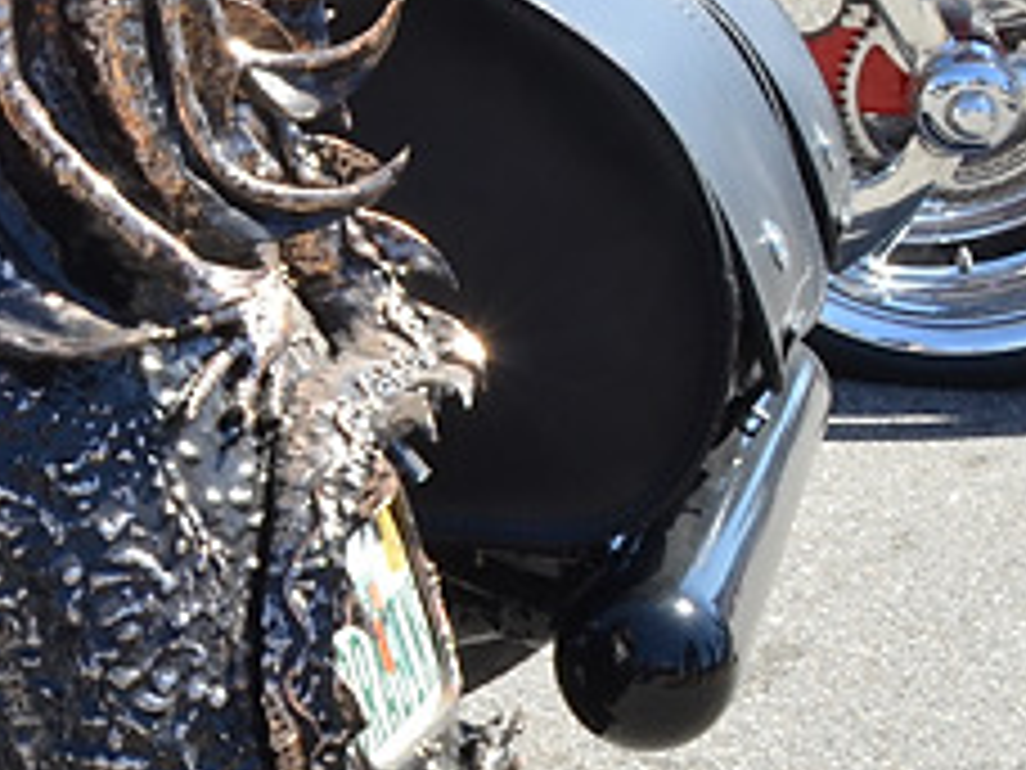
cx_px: -648
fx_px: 3231
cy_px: 171
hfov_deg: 16.0
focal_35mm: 109
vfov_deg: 13.5
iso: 320
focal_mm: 18
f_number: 20
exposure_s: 1/60
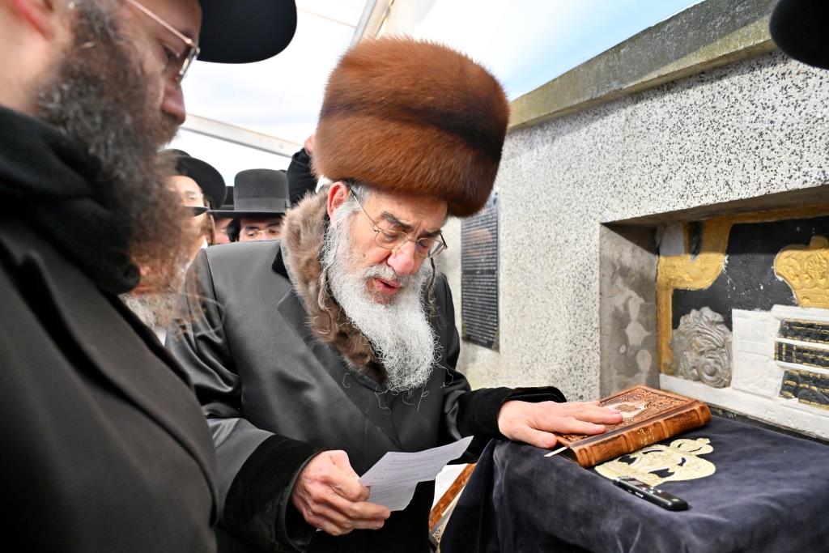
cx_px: 414
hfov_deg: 73.7
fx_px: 553
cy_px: 276
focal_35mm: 24
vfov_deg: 53.1
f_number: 4
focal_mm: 24
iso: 800
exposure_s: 1/160
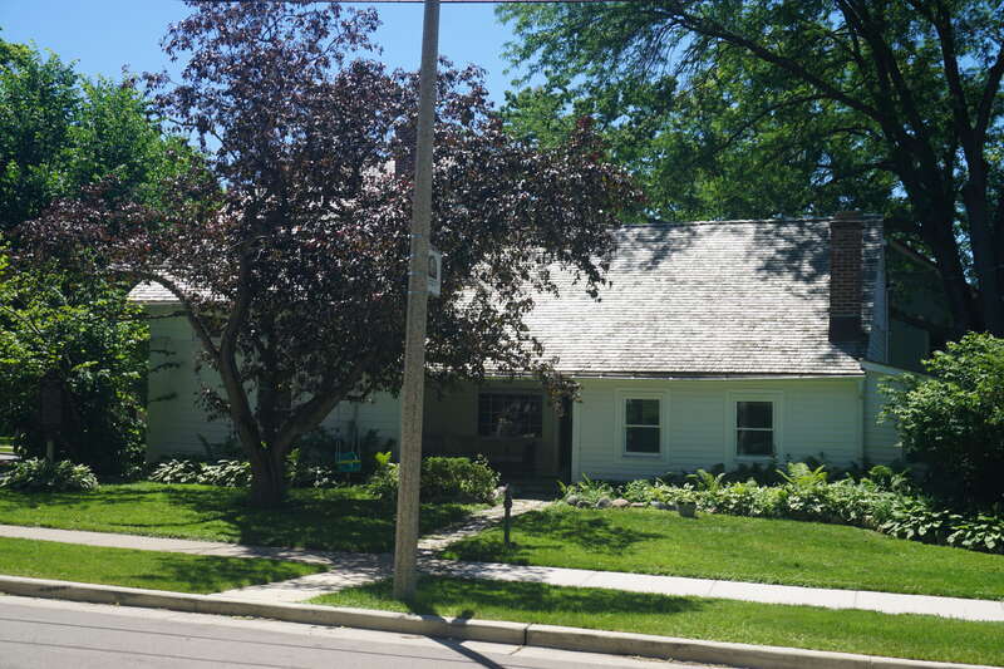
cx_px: 502
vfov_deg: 30.8
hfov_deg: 45.0
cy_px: 334
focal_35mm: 44
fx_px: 1213
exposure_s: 1/125
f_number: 11
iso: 100
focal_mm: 29
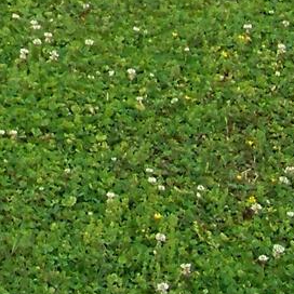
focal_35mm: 220
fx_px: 2114
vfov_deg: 7.3
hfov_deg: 7.6
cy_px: -472
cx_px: -295
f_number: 2.8
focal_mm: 5.85
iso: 250
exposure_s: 1/640
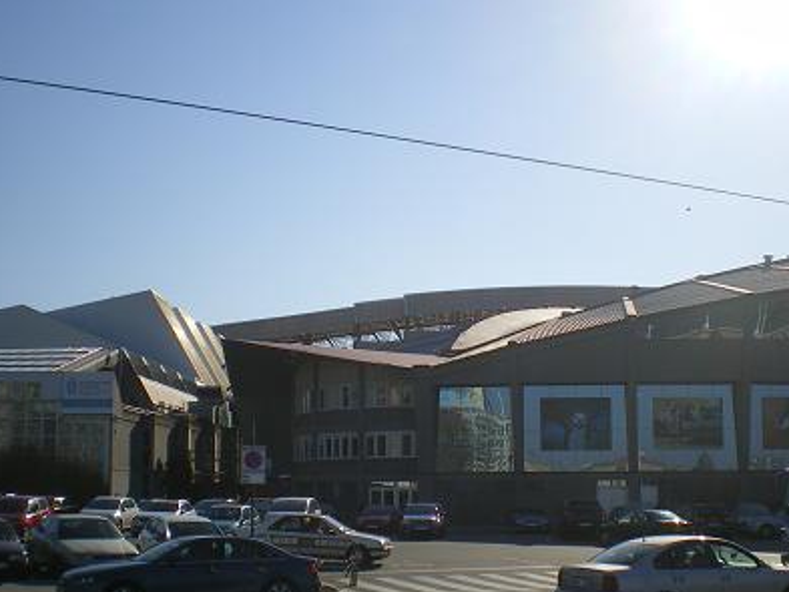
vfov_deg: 28.4
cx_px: 452
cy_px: 393
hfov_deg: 37.4
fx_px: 1163
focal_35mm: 51
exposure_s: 1/800
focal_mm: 6.3
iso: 64
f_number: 4.6
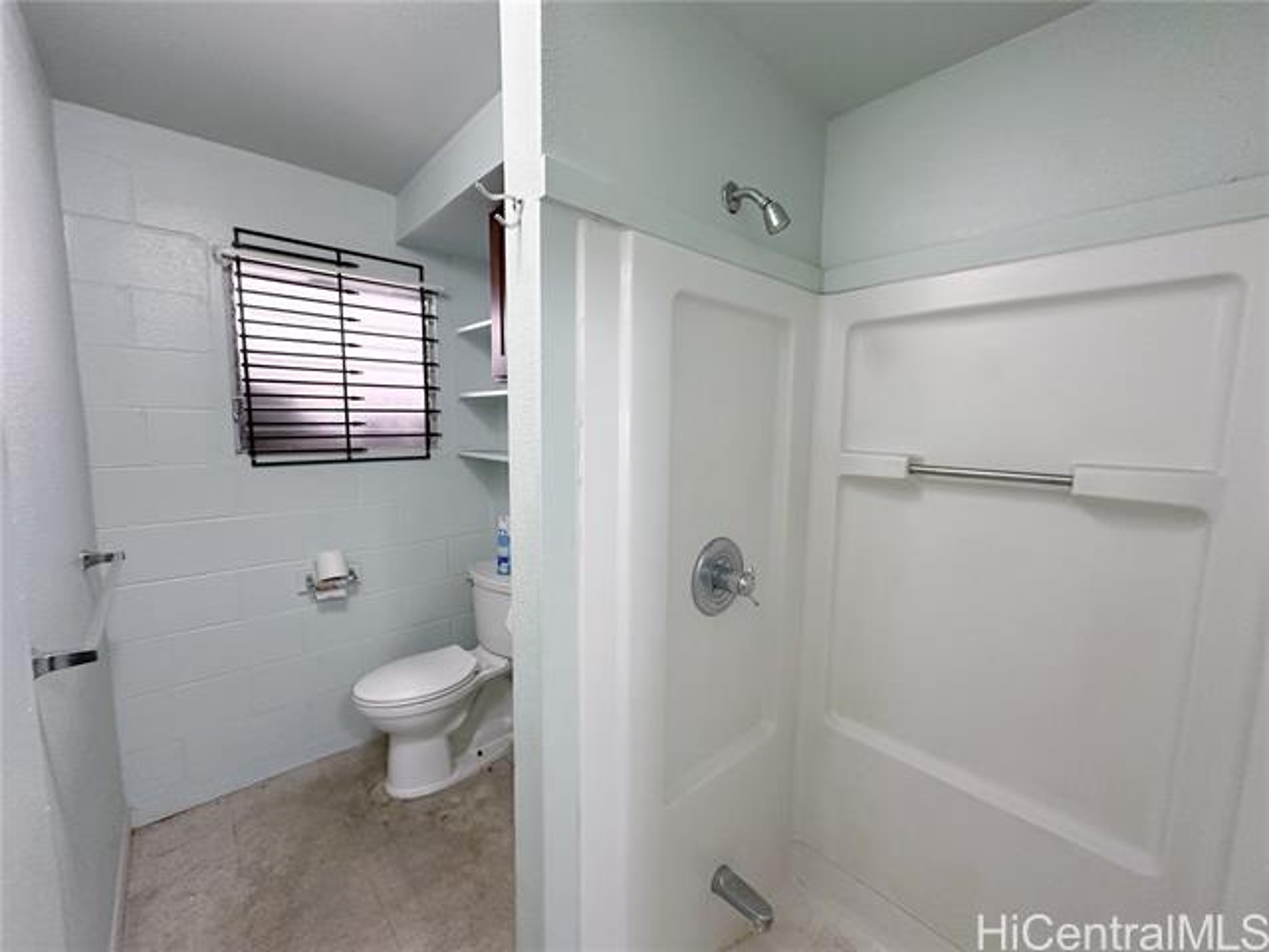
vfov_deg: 85.7
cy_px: 476
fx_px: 513
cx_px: 634
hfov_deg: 102.1
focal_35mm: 14
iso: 320
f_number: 2.2
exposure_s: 1/60
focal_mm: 2.22
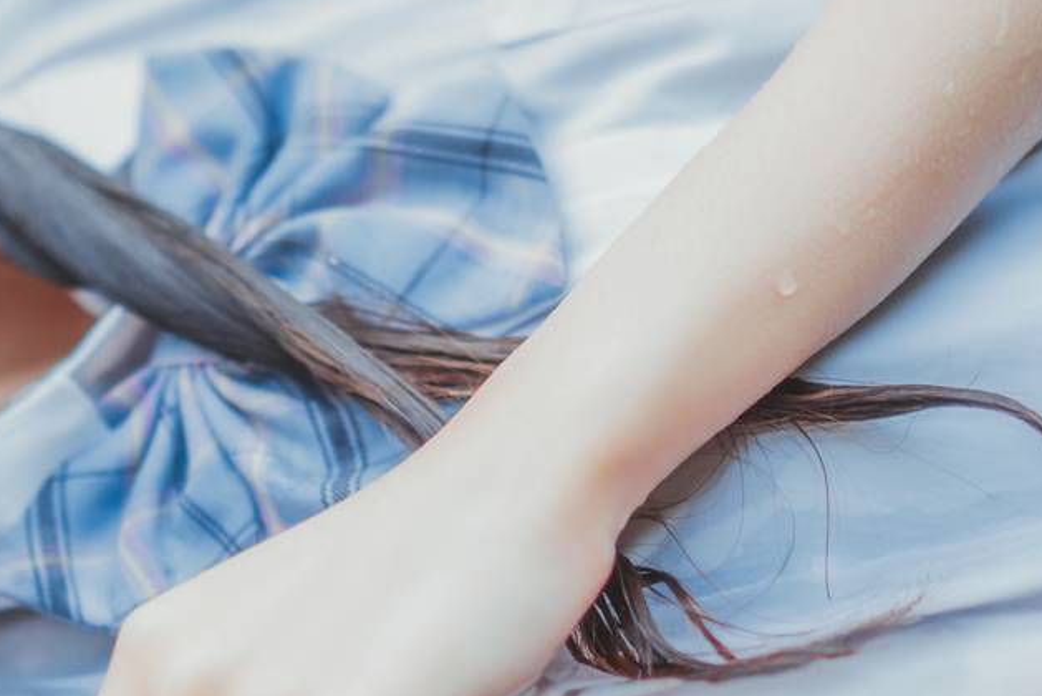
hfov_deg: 14.3
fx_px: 4141
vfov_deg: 9.6
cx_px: 206
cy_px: 557
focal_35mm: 143
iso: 160
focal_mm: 50
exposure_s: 1/160
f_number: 1.4
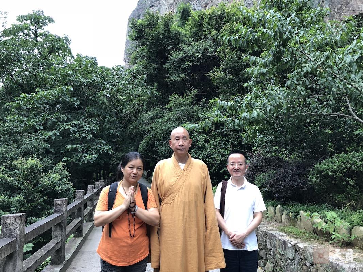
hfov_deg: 63.4
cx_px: 182
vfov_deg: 49.7
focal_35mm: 28
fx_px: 294
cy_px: 136
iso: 40
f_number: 1.8
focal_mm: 3.99
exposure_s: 1/24
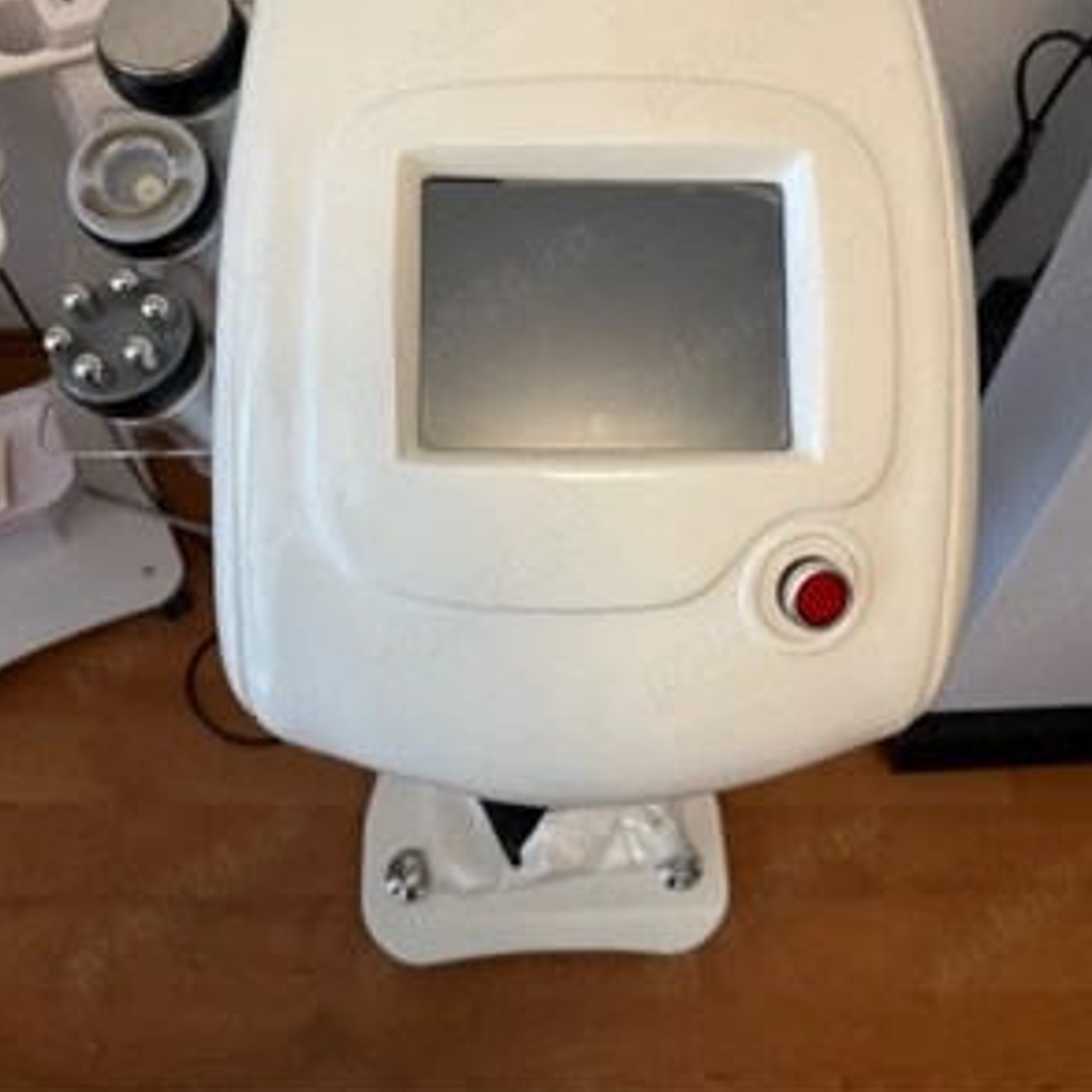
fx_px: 1035
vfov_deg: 54.4
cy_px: 358
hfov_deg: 55.6
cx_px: 548
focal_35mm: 29
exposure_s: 1/121
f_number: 1.78
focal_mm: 6.76
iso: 160
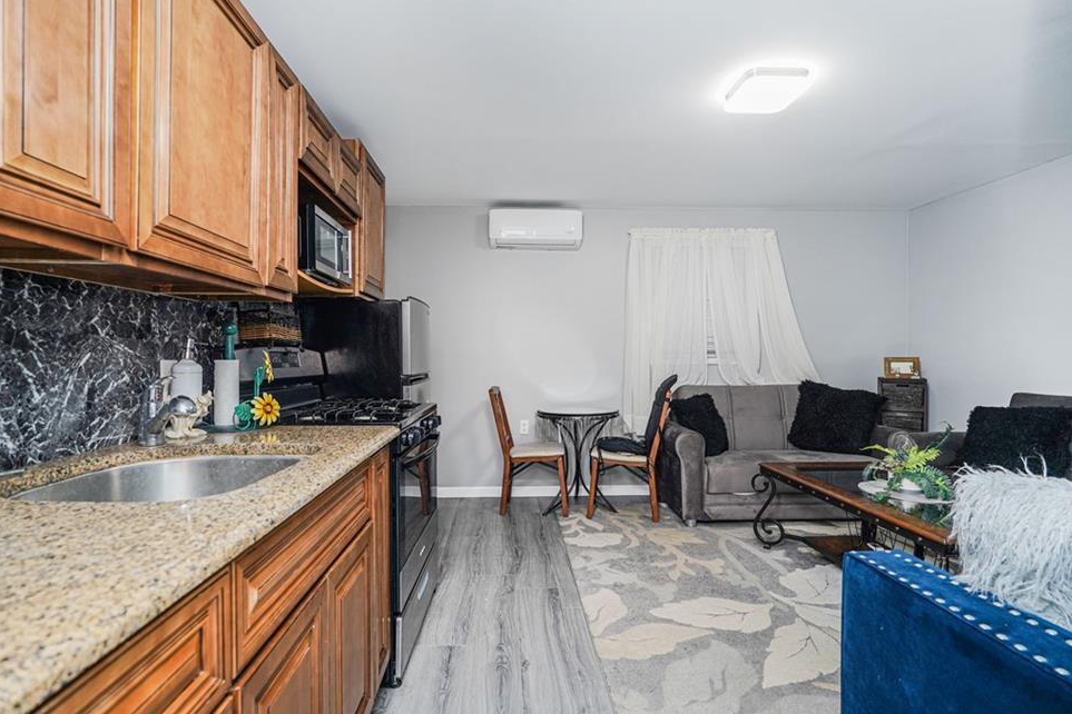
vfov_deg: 70.4
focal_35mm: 17
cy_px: 337
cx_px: 512
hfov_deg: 93.2
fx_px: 506
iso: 320
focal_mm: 16
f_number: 4
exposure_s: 1/30
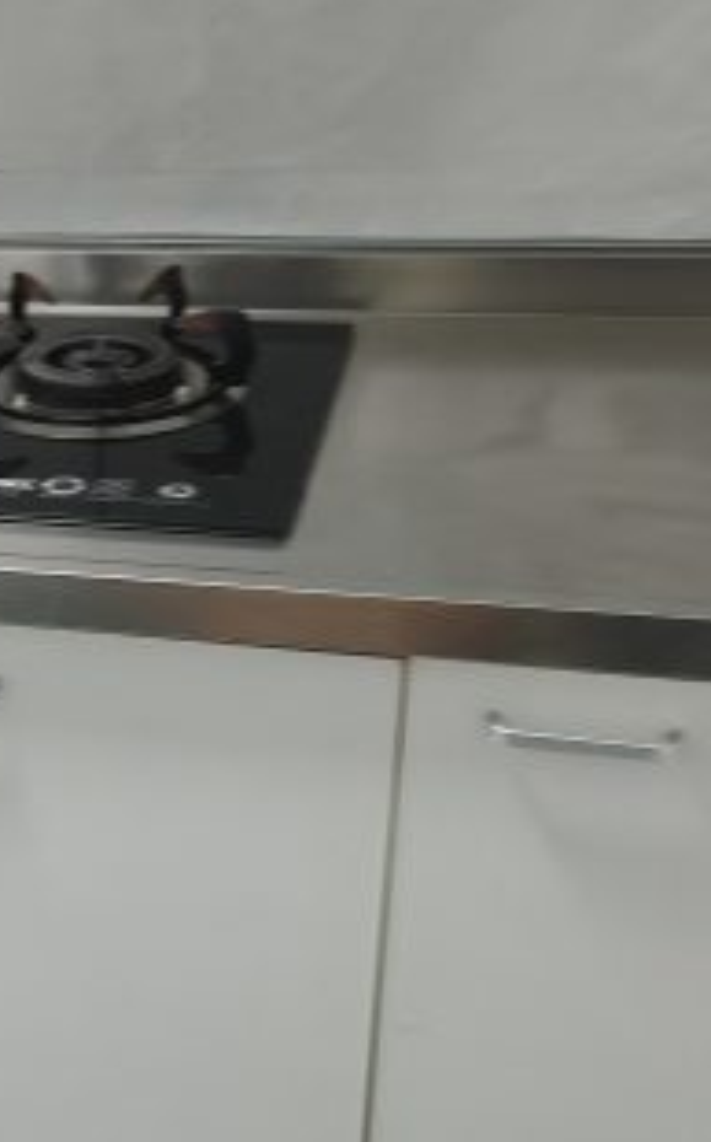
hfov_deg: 18.3
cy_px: 670
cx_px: -350
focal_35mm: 63
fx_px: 1959
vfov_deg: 32.4
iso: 500
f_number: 1.6
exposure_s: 1/50
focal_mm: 6.06
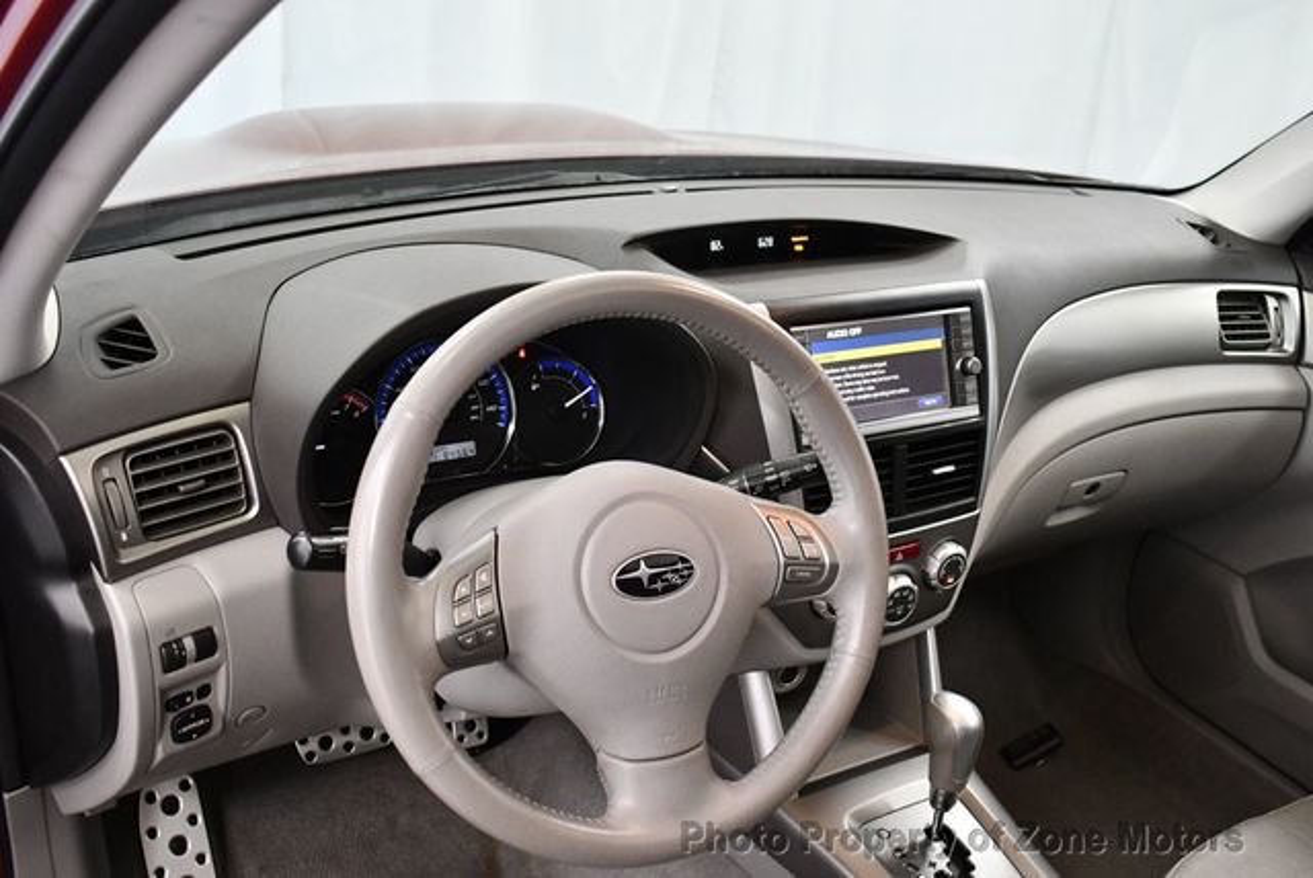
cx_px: 656
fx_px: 1314
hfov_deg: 53.1
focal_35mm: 36
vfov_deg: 36.9
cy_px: 439
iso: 2500
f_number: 3.5
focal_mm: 18
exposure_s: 1/125
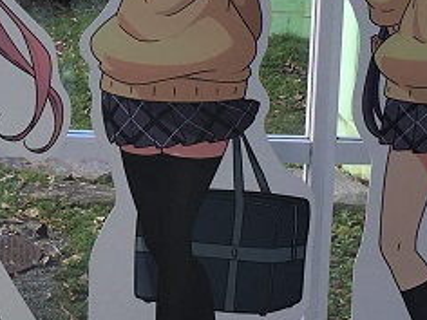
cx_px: -40
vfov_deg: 12.0
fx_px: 1517
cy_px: 74
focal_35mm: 123
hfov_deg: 15.6
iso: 25
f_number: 2.2
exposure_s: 1/363
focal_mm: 4.15
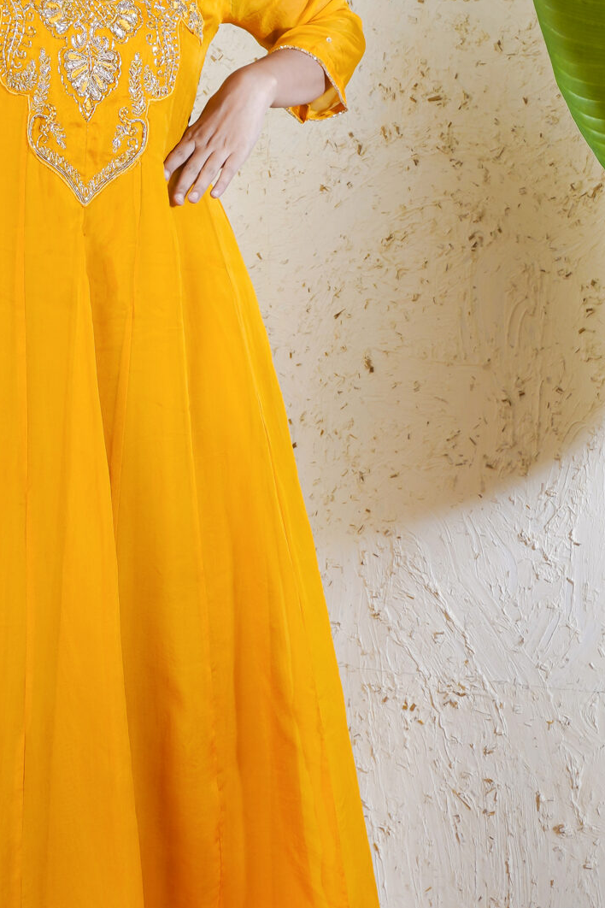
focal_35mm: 94
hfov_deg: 14.4
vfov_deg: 21.7
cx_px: 58
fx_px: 2369
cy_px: 442
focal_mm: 39
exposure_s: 1/125
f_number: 11
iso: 100
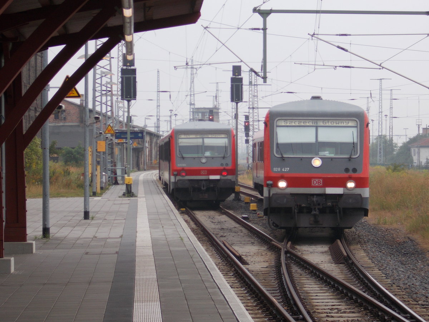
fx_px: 1611
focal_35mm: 130
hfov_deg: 15.2
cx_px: 214
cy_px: 161
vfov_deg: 11.4
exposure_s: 1/80
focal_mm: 23
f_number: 6.5
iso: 80
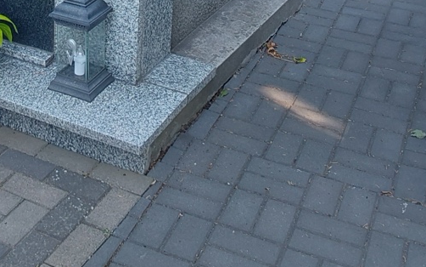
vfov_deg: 17.3
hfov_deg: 28.0
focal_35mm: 71
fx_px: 824
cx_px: 49
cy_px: -74
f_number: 1.9
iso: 50
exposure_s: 1/100
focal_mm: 2.91
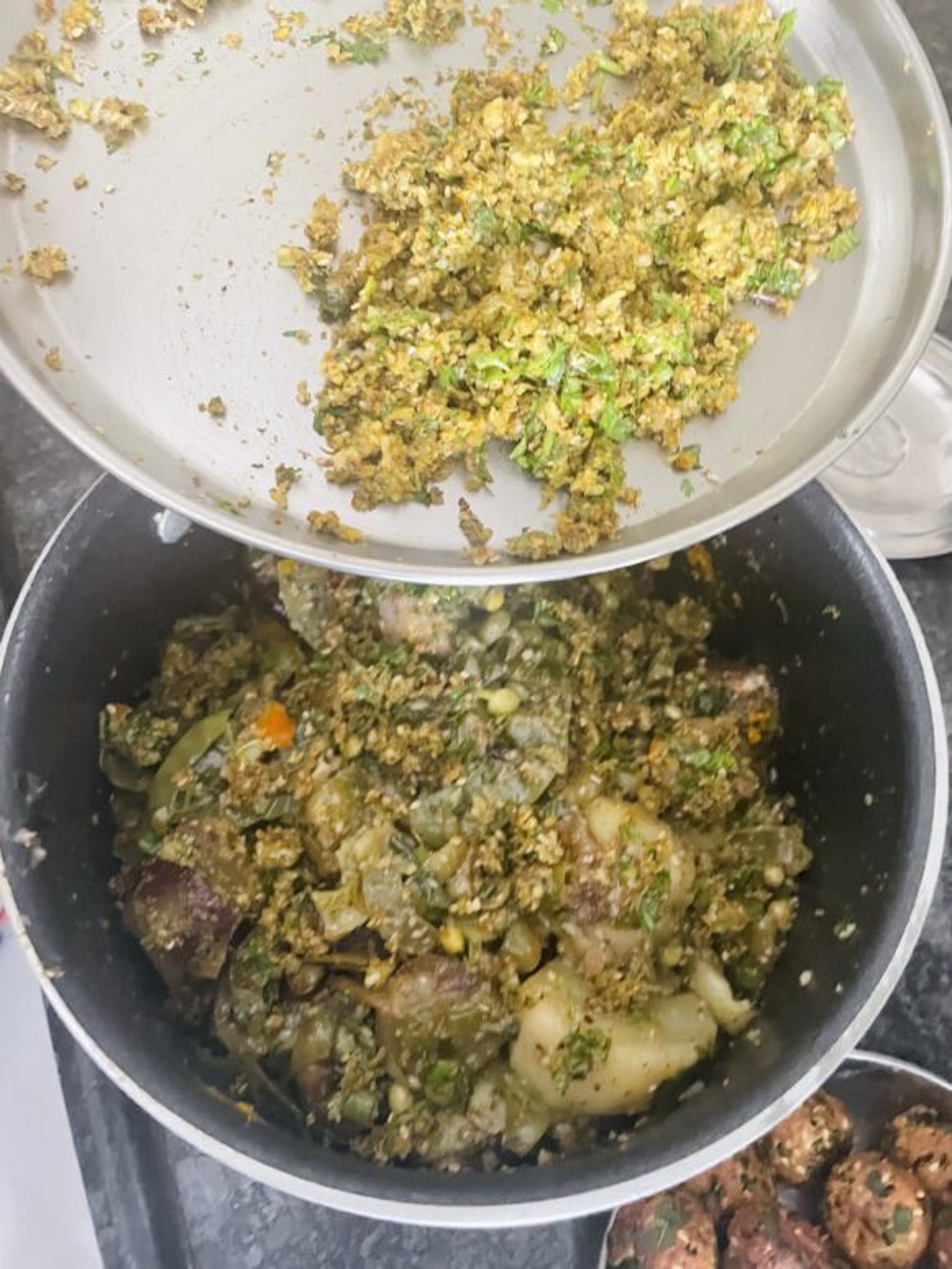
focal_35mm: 26
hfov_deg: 53.1
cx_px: 476
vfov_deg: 67.3
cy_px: 634
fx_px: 953
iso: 500
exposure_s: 1/25
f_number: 1.6
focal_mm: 4.2
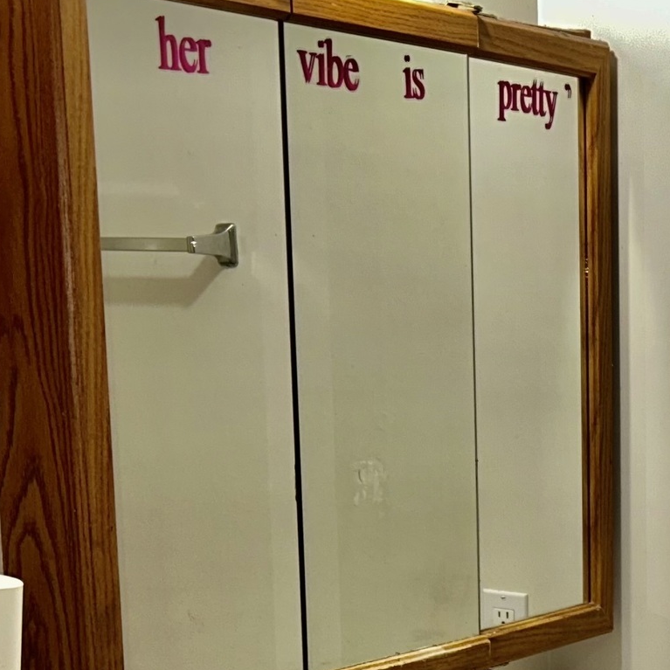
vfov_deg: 18.3
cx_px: 854
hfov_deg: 17.8
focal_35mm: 92
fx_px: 2015
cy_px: 715
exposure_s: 1/32
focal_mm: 5.7
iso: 40
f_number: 1.5
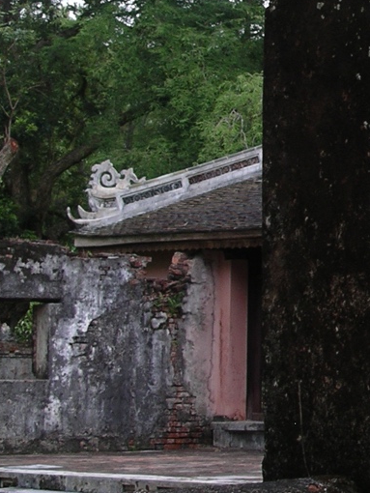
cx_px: 567
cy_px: 173
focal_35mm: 116
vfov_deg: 16.9
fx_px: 1652
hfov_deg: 12.1
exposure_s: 1/40
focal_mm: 7.8
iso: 64
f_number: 2.8
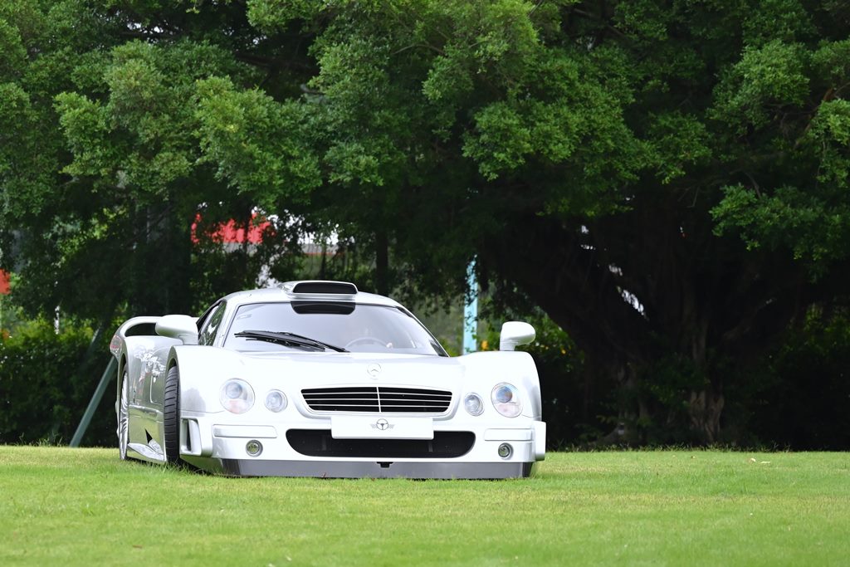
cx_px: 425
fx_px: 1653
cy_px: 284
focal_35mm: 70
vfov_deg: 19.5
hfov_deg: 28.8
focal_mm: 70
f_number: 2.8
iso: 800
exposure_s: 1/1000
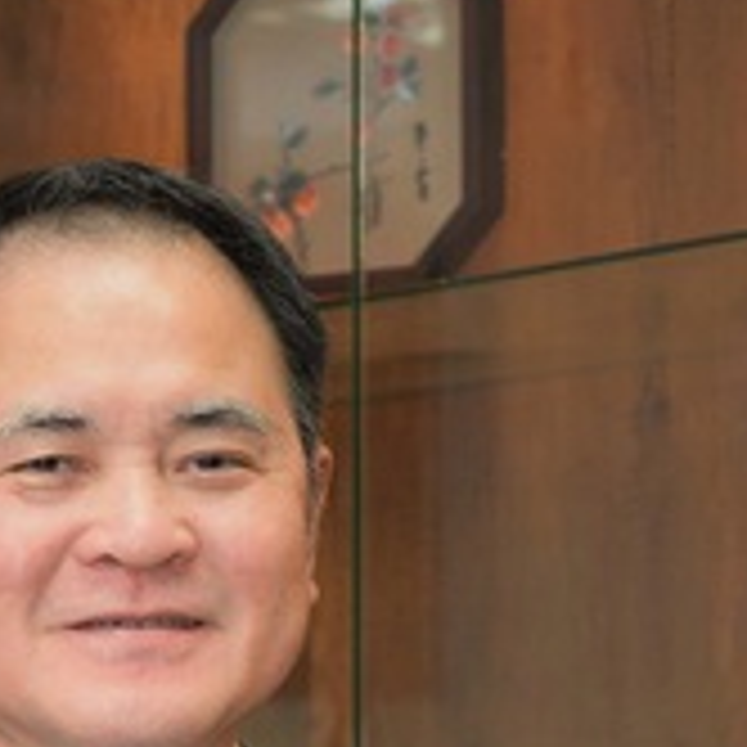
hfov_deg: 12.8
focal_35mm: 135
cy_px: 1138
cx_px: 63
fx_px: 3296
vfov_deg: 12.3
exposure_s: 1/160
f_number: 4
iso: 1000
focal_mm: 44
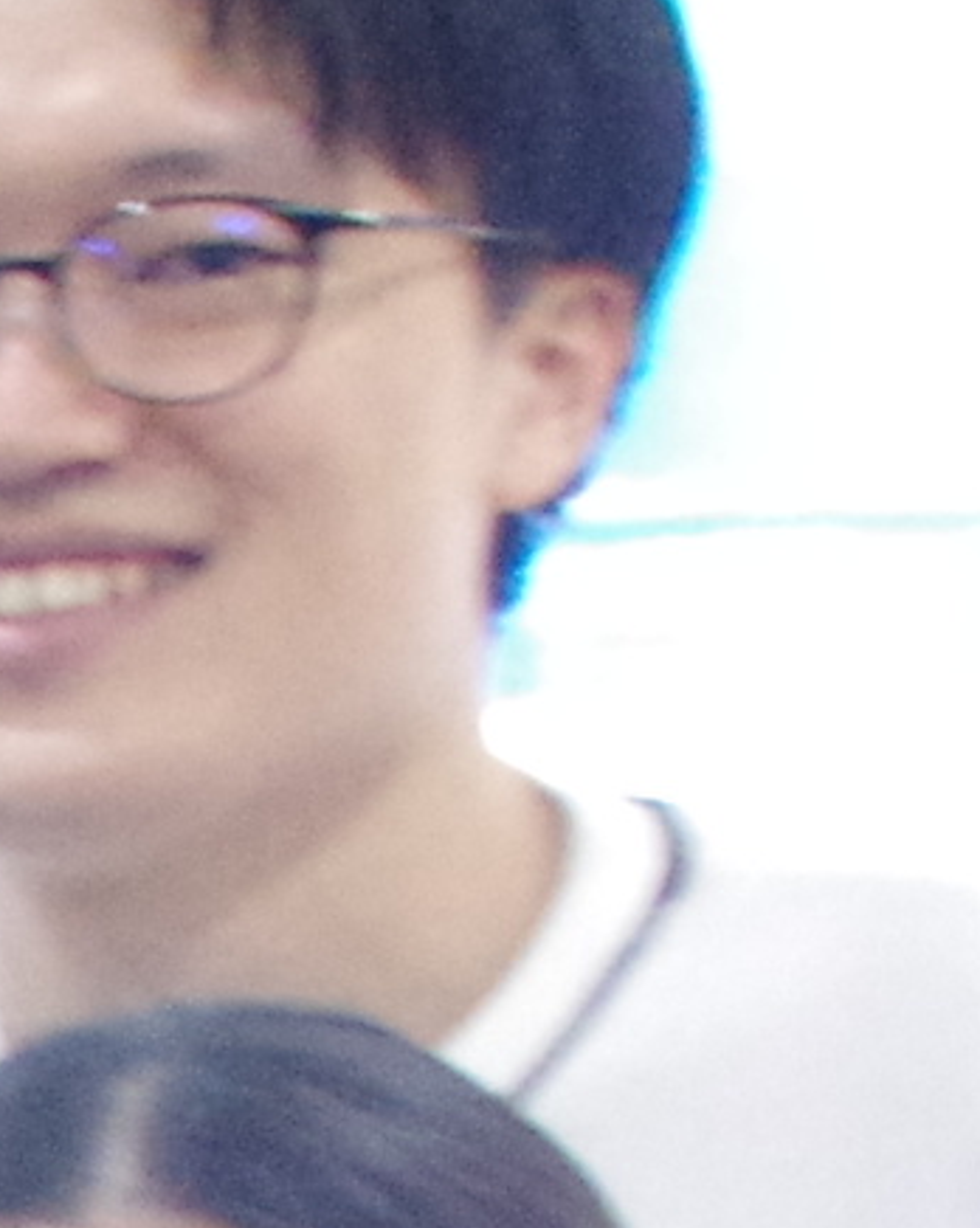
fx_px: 19823
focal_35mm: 546
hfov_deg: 2.7
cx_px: -4548
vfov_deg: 3.5
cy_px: 2853
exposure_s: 1/30
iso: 3200
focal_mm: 37
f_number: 4.5
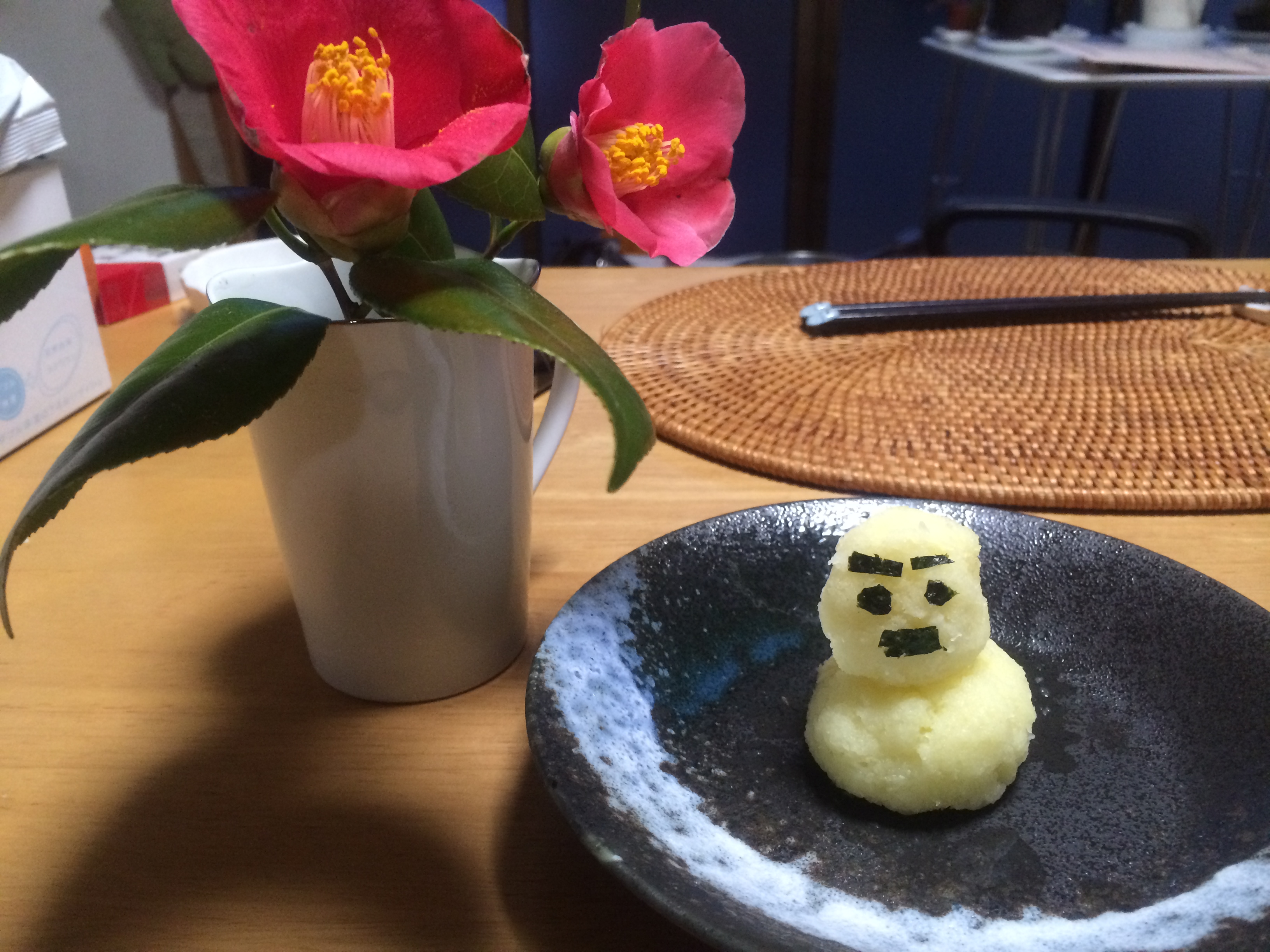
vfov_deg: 46.8
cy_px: 476
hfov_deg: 60.0
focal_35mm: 30
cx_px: 635
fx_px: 1101
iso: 250
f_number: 2.2
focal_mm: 4.12
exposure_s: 1/30
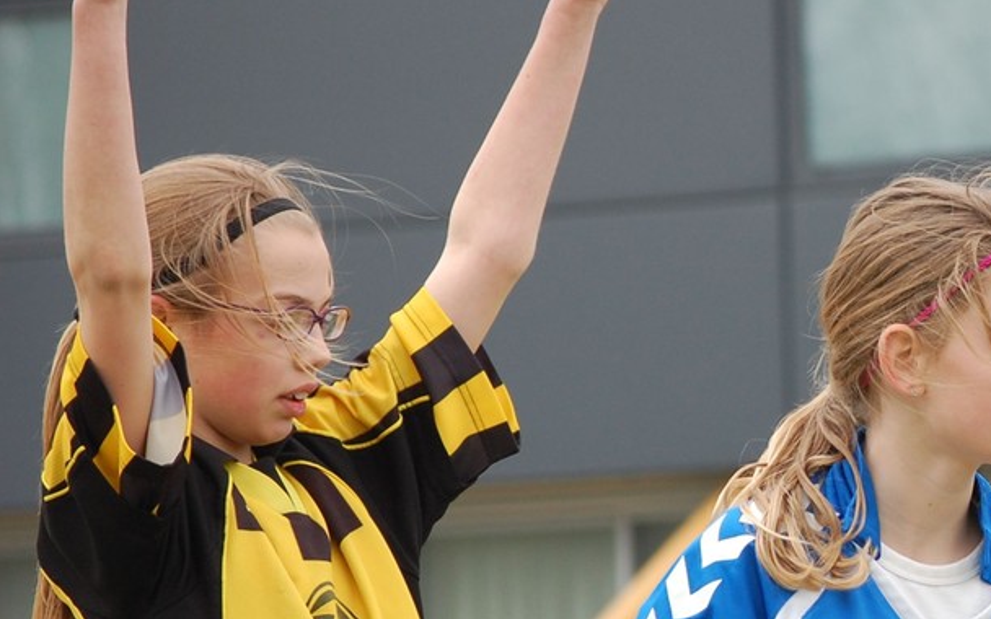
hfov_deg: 7.8
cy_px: 419
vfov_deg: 4.9
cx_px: 833
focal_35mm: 270
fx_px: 7288
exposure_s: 1/500
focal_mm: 105
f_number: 5.6
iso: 400
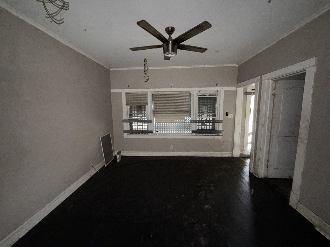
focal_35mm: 14
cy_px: 124
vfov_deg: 85.7
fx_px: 133
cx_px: 165
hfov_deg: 102.1
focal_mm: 2.22
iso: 500
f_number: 2.2
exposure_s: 1/21
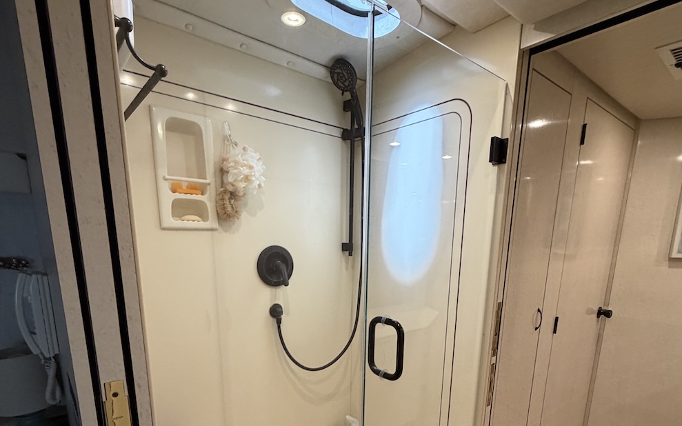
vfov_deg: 56.3
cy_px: 326
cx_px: 340
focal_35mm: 20
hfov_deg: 85.1
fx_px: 372
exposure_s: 1/60
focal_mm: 2.22
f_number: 2.2
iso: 400
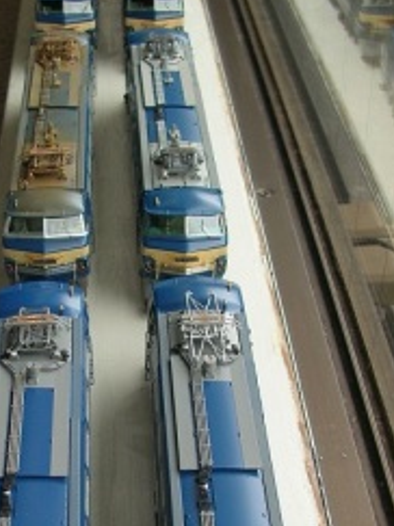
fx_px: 1094
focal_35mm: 72
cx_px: 122
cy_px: 413
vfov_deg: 26.6
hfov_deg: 20.3
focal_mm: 5.8
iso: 50
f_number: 2.8
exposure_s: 1/99.8
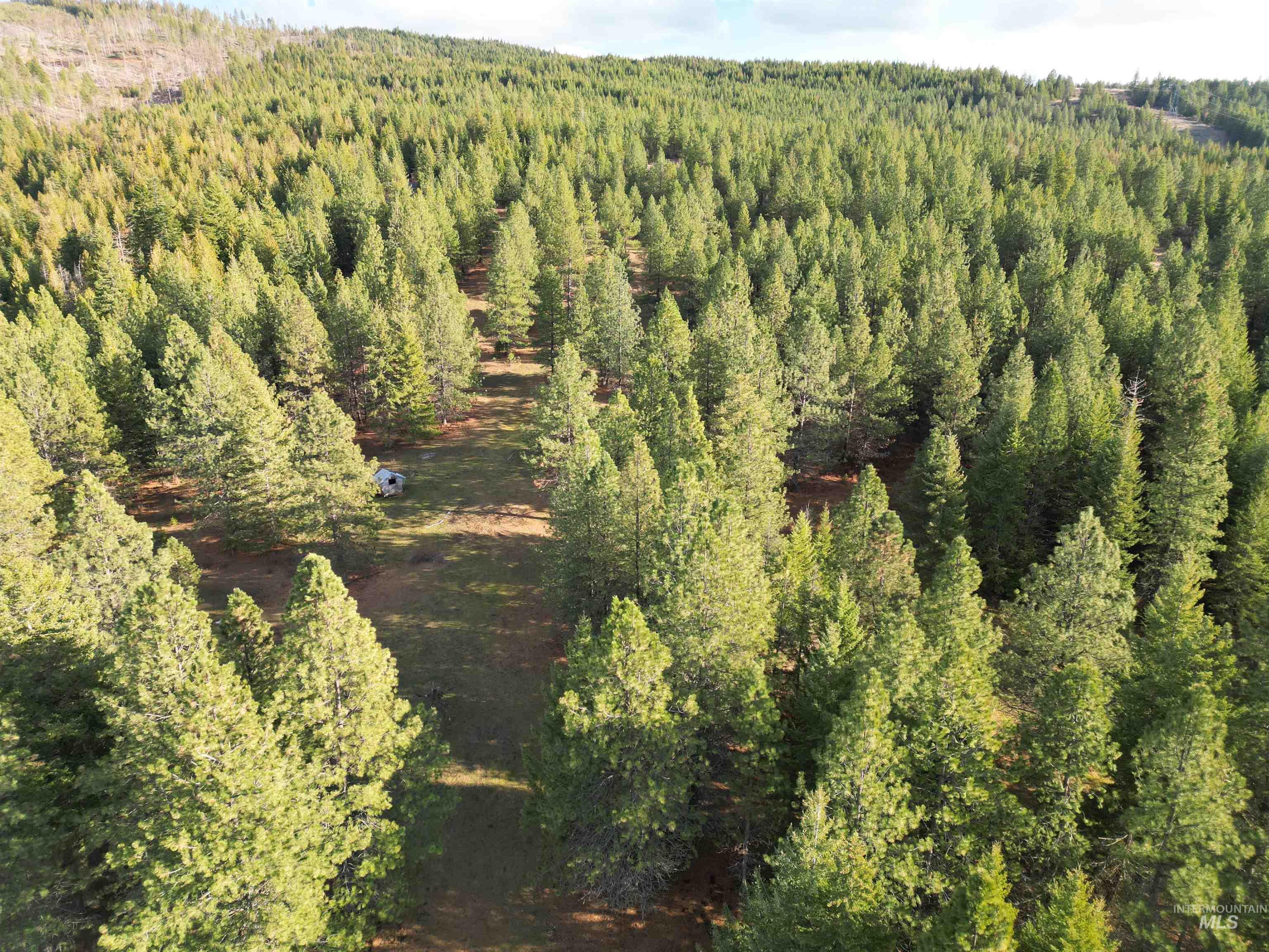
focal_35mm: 24
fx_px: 880
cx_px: 634
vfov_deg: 56.8
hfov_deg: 71.6
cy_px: 476
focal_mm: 6.72
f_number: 1.7
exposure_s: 1/160
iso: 130
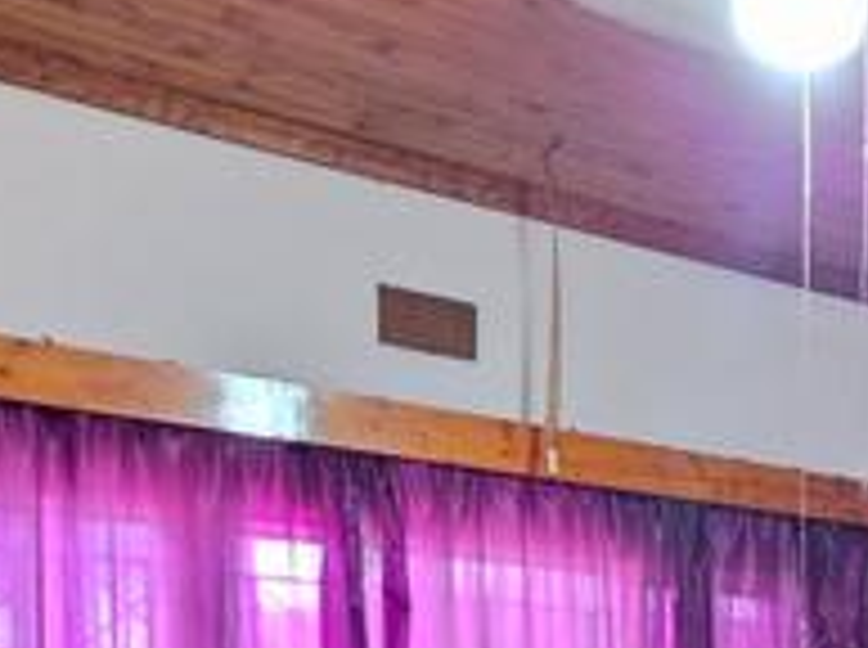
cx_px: 976
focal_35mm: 54
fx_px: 1352
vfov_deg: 22.9
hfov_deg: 31.3
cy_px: 918
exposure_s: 1/25
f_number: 1.9
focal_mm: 2.2
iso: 1250
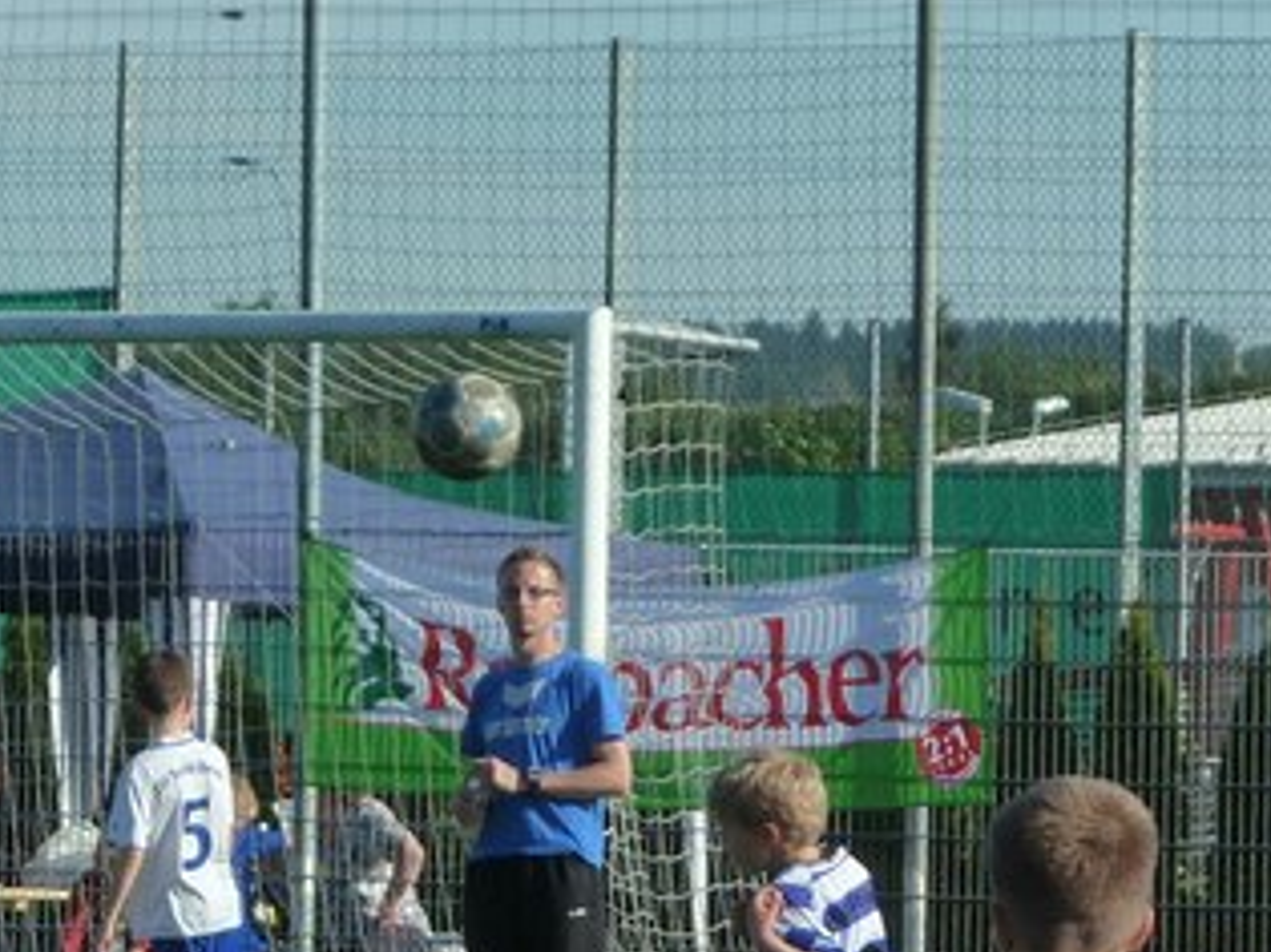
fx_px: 16003
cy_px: 1027
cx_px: 972
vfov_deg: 3.4
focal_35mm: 436
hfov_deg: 4.5
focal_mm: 32.1
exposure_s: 1/640
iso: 160
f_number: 5
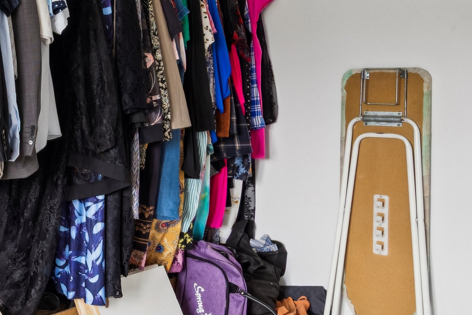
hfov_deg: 33.9
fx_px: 590
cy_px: 92
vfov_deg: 29.6
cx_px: -113
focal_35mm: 45
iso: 200
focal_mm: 10
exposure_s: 1/1.25
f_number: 8
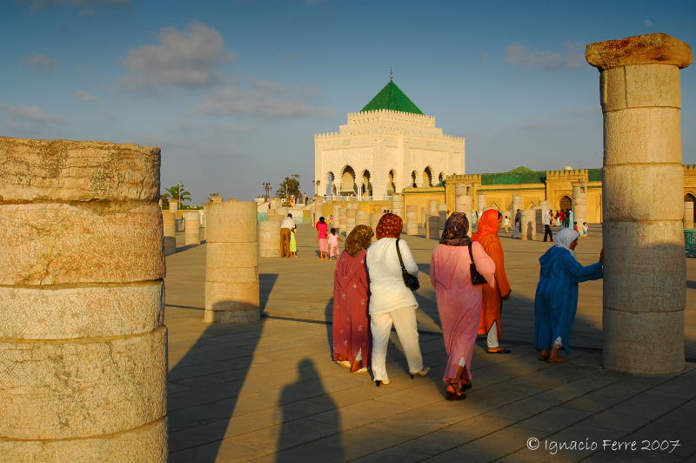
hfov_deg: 46.4
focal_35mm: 42
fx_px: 811
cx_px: 348
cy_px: 232
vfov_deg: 31.8
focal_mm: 28
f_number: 16
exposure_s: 1/125
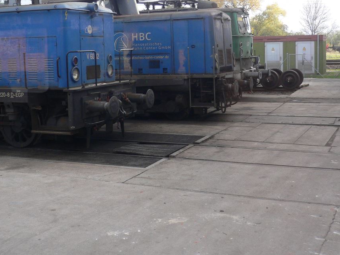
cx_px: 165
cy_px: 80
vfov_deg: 29.4
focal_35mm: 49
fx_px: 481
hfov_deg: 38.9
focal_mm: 5.8
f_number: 2.8
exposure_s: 1/250
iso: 100
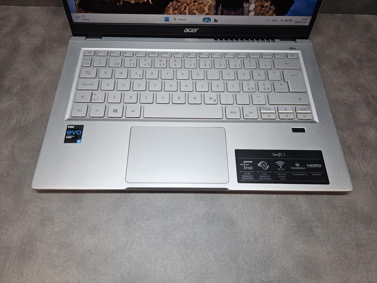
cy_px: 142
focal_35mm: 23
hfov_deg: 73.9
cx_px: 188
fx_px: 250
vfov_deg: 58.9
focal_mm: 5.4
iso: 40
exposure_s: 1/101
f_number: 1.8
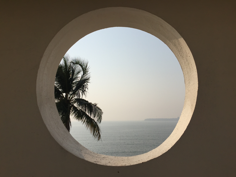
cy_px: 88
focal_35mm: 29
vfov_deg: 48.2
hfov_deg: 61.7
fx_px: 198
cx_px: 118
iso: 32
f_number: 2.2
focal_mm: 4.15
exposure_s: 1/6623
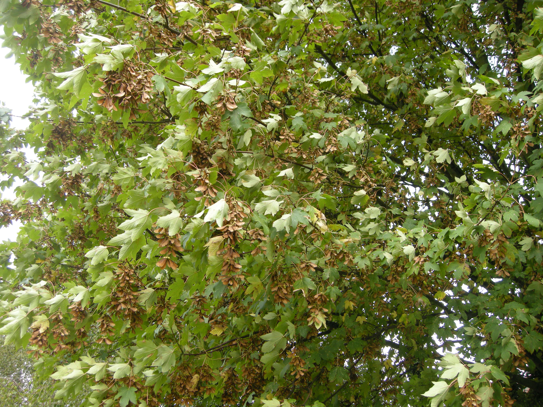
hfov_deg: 52.6
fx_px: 549
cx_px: 272
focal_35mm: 35
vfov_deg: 40.7
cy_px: 204
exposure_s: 1/77.8
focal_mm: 7.5
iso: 64
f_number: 3.4
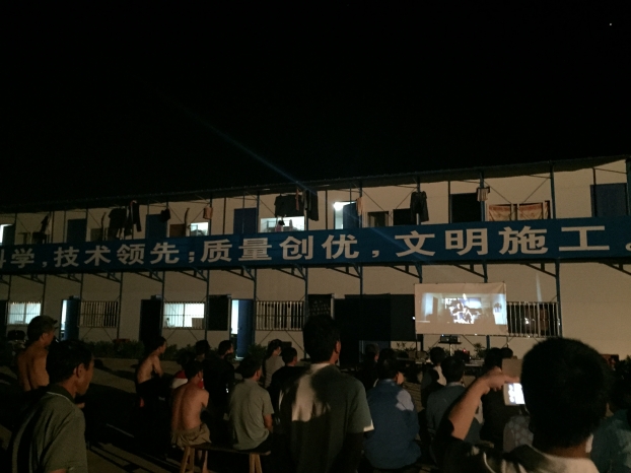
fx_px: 528
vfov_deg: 48.2
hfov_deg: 61.7
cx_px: 316
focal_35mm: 29
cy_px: 236
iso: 640
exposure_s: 1/15
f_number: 2.2
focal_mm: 4.15
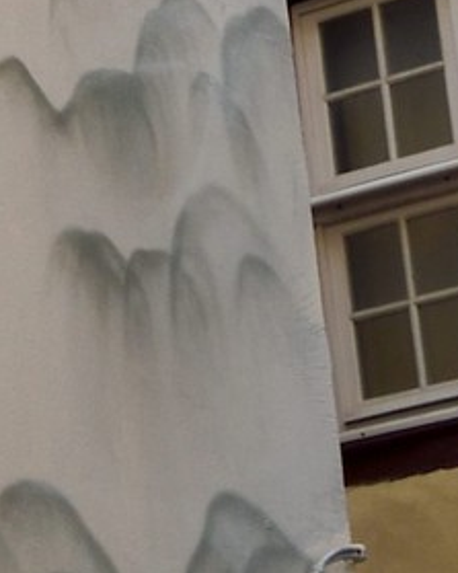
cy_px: -1239
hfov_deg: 7.6
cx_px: -464
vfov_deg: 8.2
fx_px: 3289
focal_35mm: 194
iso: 200
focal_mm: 24
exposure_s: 1/125
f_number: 7.1
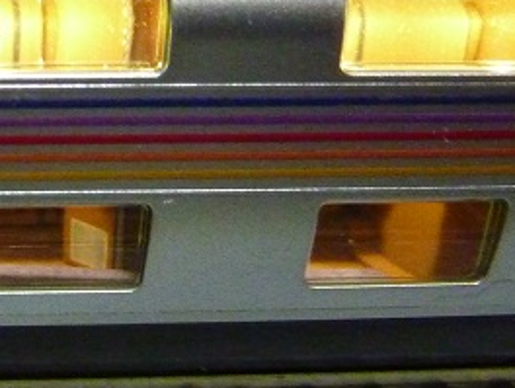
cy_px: 156
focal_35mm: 69
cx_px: -139
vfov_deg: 21.3
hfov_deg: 24.8
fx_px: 1028
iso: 800
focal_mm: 4.1
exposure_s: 1/30
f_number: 3.3
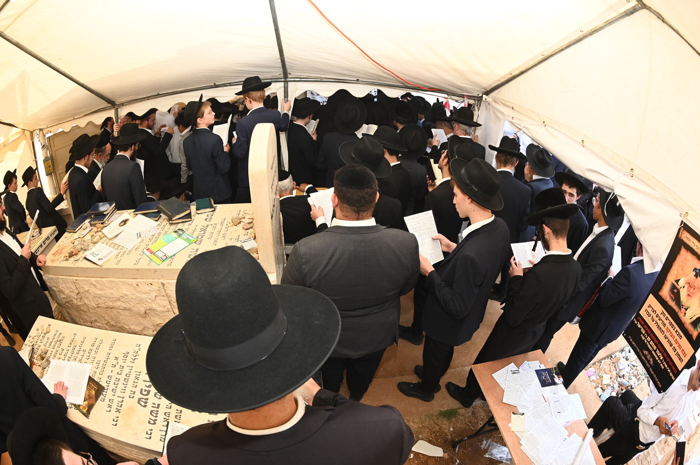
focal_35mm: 16
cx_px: 350
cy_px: 232
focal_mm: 16
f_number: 9
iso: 1000
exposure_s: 1/200
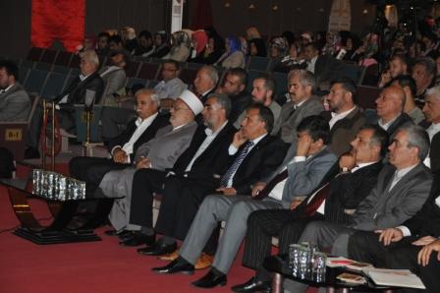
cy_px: 146
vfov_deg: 14.7
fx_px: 1136
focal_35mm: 93
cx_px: 220
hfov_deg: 21.9
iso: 800
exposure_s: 1/60
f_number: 5
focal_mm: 62
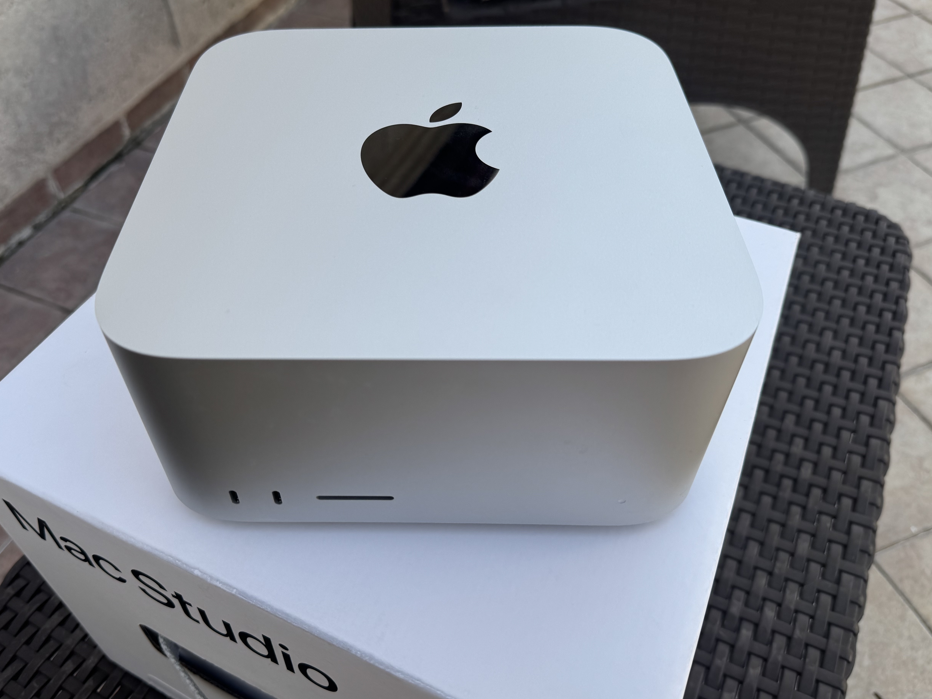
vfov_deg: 49.7
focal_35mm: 28
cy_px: 338
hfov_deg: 63.3
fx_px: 754
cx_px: 413
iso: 80
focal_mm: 6.76
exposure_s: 1/1767
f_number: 1.78
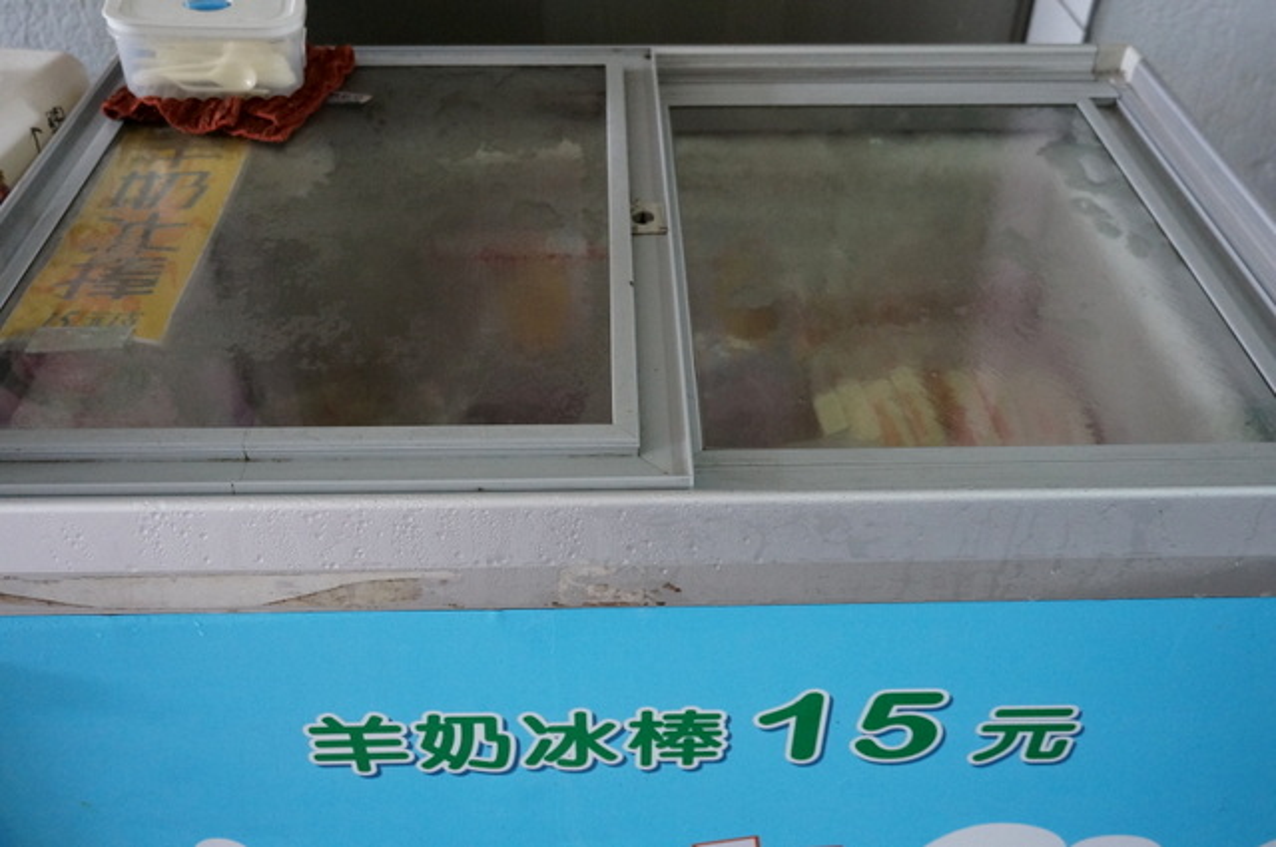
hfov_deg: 55.2
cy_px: 424
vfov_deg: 38.3
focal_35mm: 34
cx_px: 638
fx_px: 1221
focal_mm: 23
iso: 2500
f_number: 4
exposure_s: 1/160
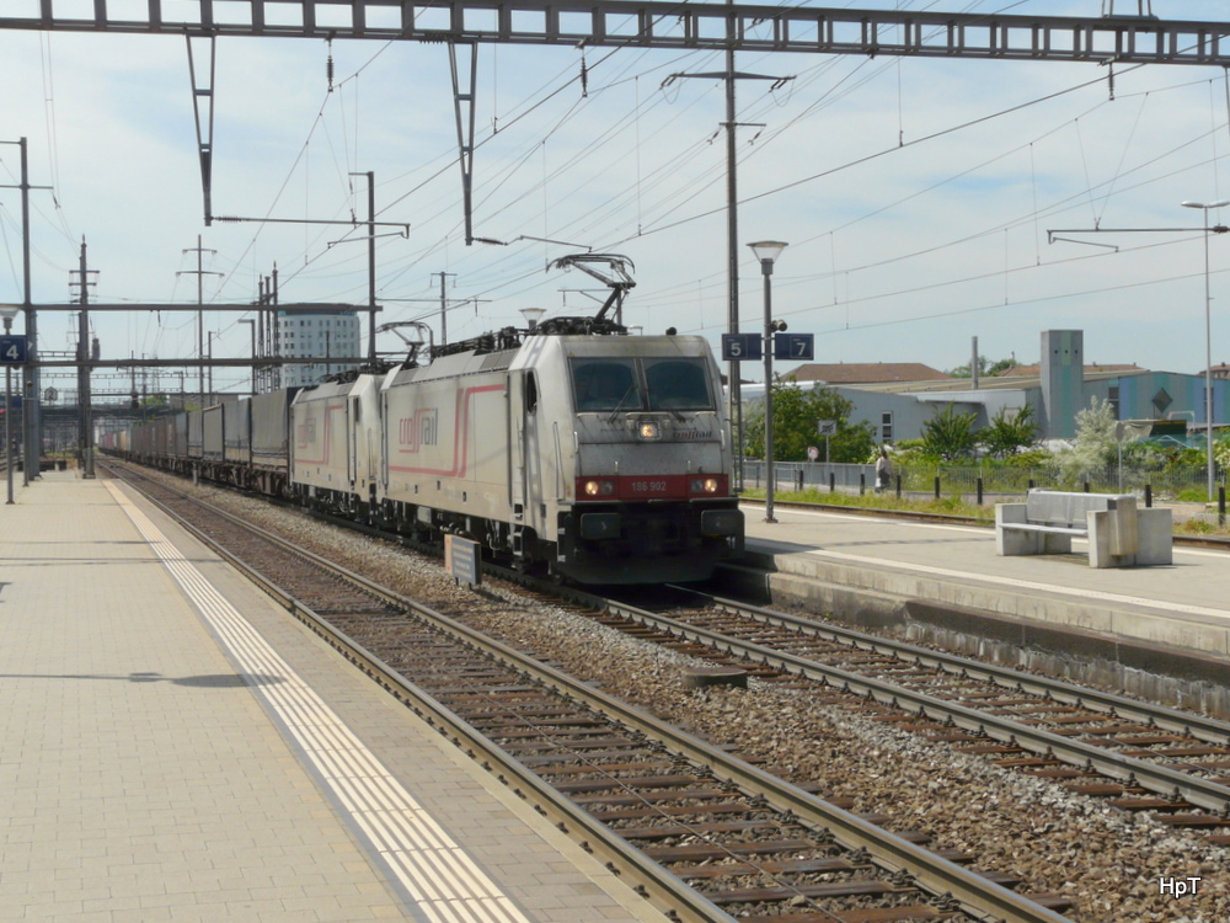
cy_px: 462
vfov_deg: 26.1
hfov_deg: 34.3
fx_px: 1990
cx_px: 615
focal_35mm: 56
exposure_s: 1/400
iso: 100
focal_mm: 9.2
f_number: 7.1
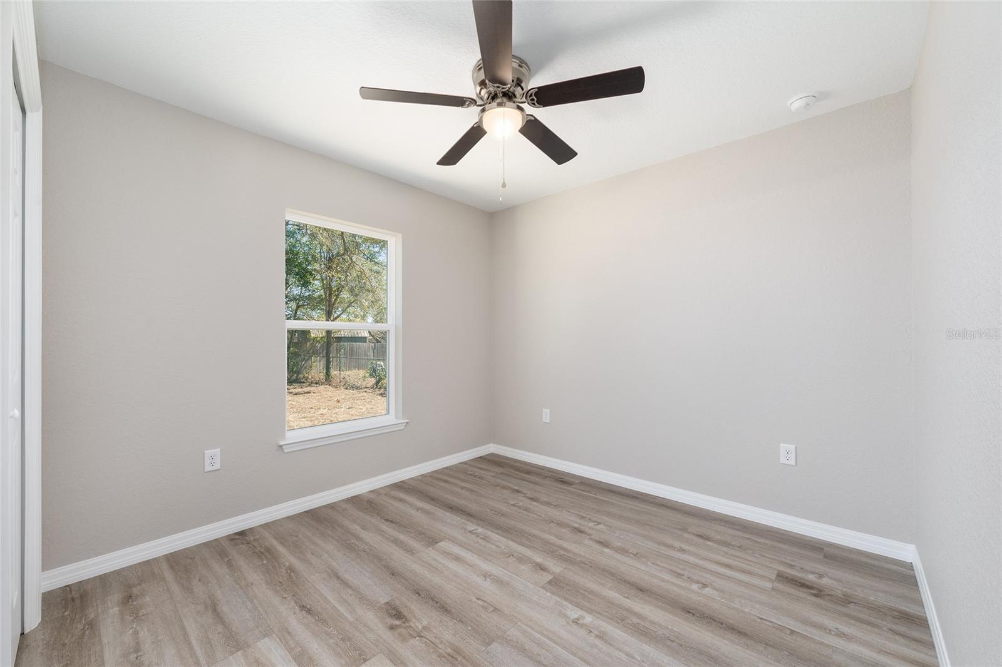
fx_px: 390
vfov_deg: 81.2
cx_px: 501
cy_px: 334
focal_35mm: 14
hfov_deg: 104.3
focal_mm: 14
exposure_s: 1/6
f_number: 7.1
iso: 400
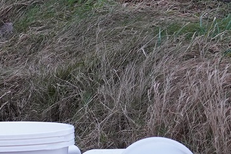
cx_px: -181
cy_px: 110
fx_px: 3636
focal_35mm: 567
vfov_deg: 2.4
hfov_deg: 3.6
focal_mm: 105
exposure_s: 1/160
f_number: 4
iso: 500
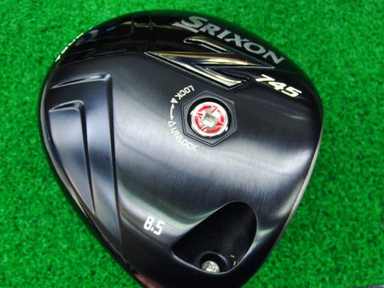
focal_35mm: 43
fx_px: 477
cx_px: 192
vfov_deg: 33.6
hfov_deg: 43.9
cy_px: 144
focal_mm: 7.54
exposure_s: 1/30
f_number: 3.7
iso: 400
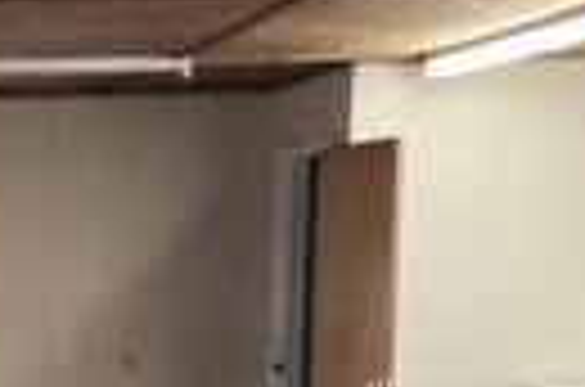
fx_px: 1913
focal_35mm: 118
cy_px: 544
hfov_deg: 16.6
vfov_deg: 11.2
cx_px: -140
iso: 100
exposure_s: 1/40
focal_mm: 5.4
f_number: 1.8
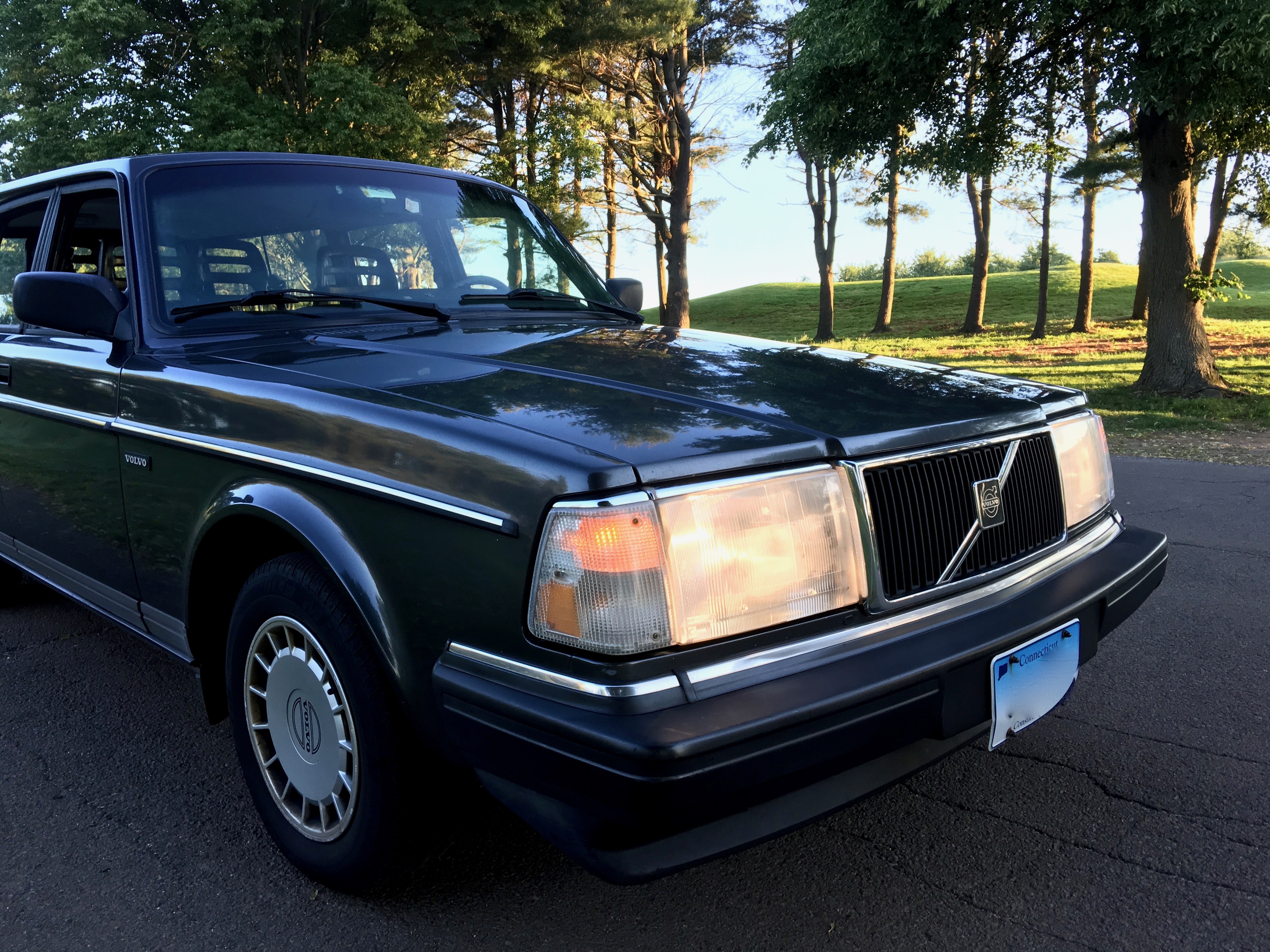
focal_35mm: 29
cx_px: 635
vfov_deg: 48.2
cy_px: 476
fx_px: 1064
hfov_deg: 61.7
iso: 40
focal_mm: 4.15
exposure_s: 1/120
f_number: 2.2
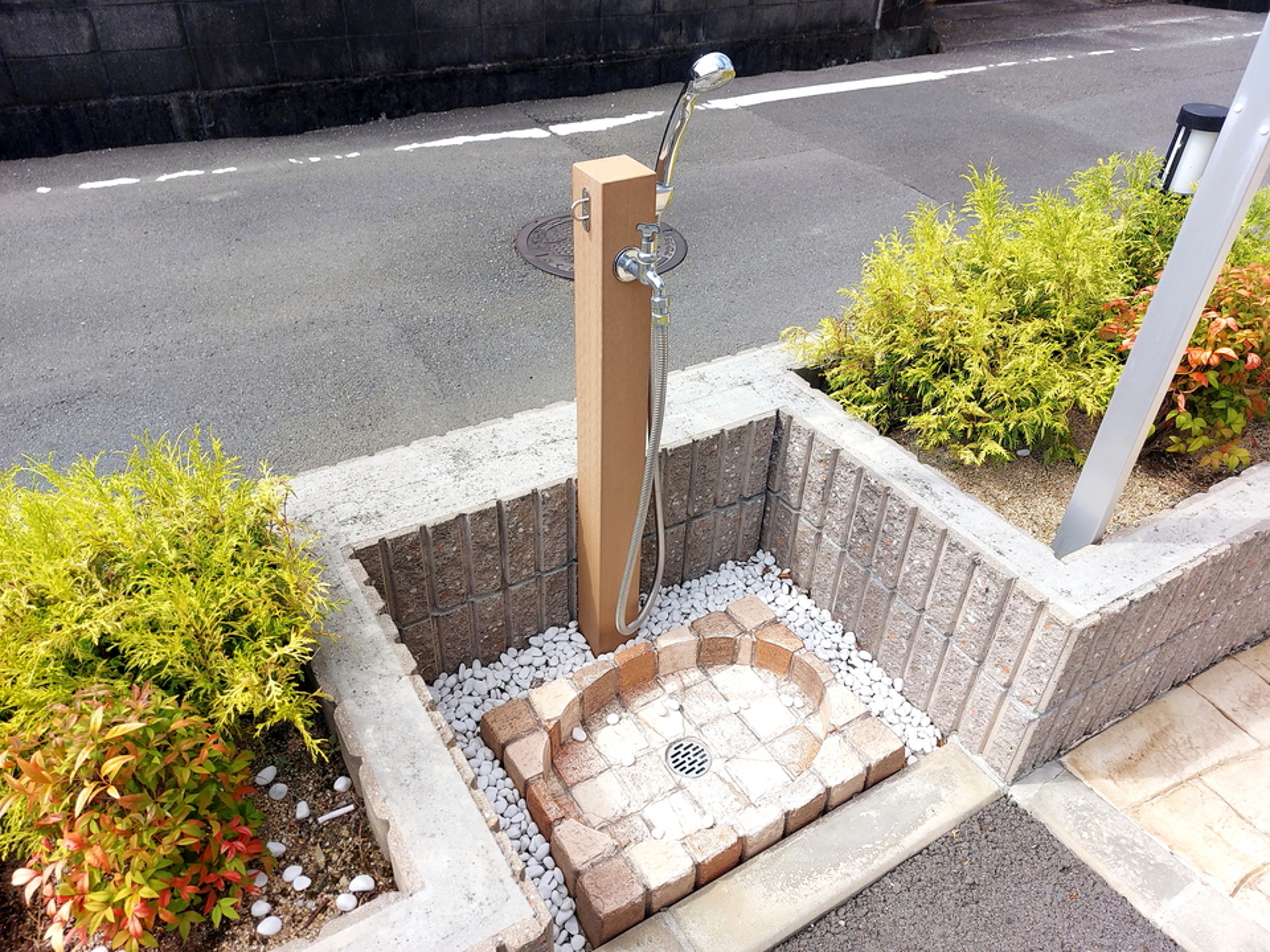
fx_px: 881
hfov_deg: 71.6
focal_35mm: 24
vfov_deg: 56.8
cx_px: 635
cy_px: 476
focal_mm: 5.23
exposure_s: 1/665
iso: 25
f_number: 1.8
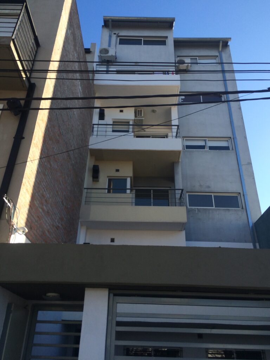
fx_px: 302
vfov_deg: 61.7
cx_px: 135
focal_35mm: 29
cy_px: 180
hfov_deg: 48.2
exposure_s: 1/838
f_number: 2.2
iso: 32
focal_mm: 4.15
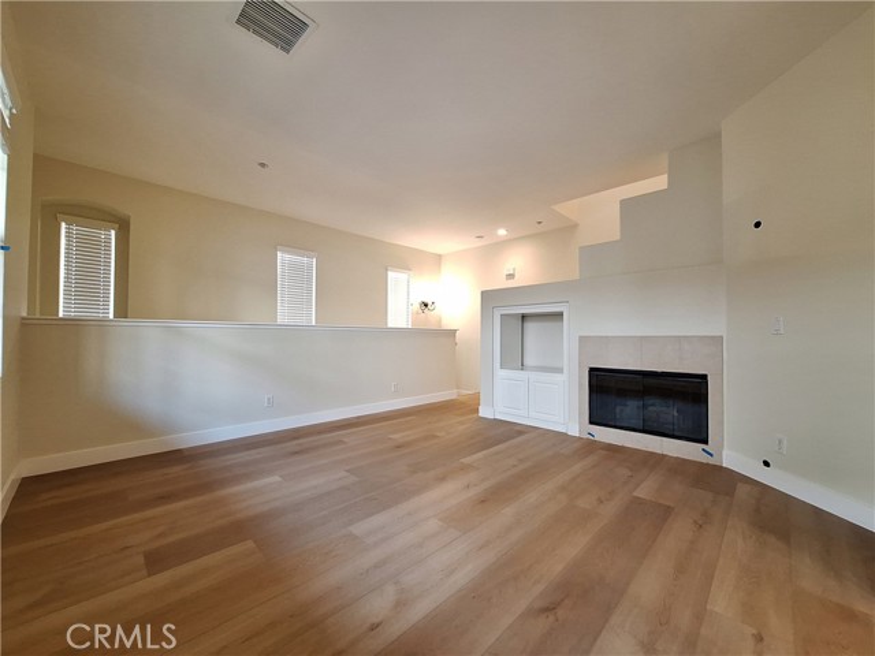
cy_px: 328
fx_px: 329
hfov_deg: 106.2
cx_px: 438
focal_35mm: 13
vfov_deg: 89.9
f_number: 2.2
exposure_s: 1/24
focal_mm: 1.74
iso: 250
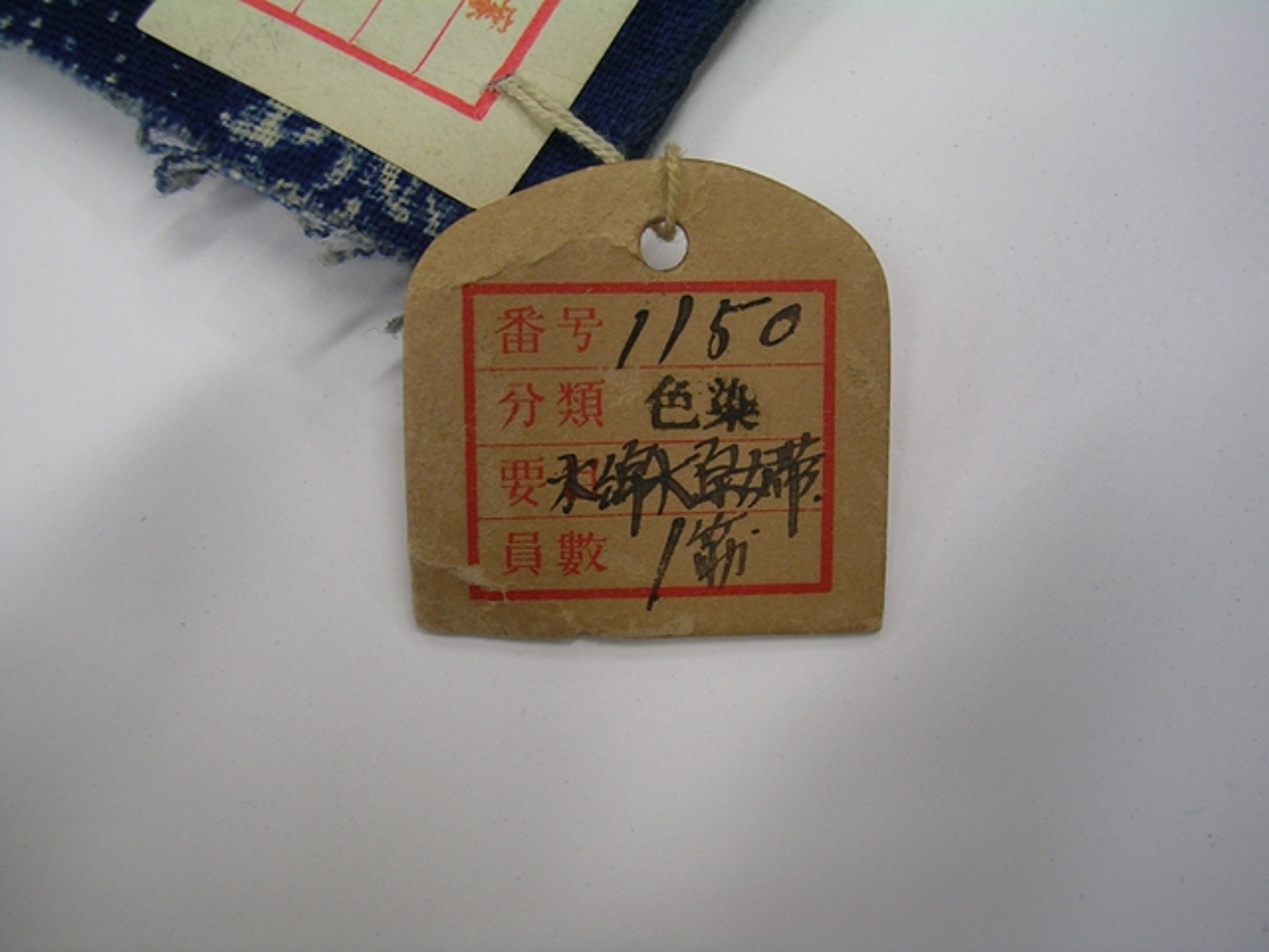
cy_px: 476
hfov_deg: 49.0
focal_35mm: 38
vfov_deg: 37.7
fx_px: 1393
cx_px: 634
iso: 50
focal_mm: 5.8
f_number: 2.8
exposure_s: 1/48.5
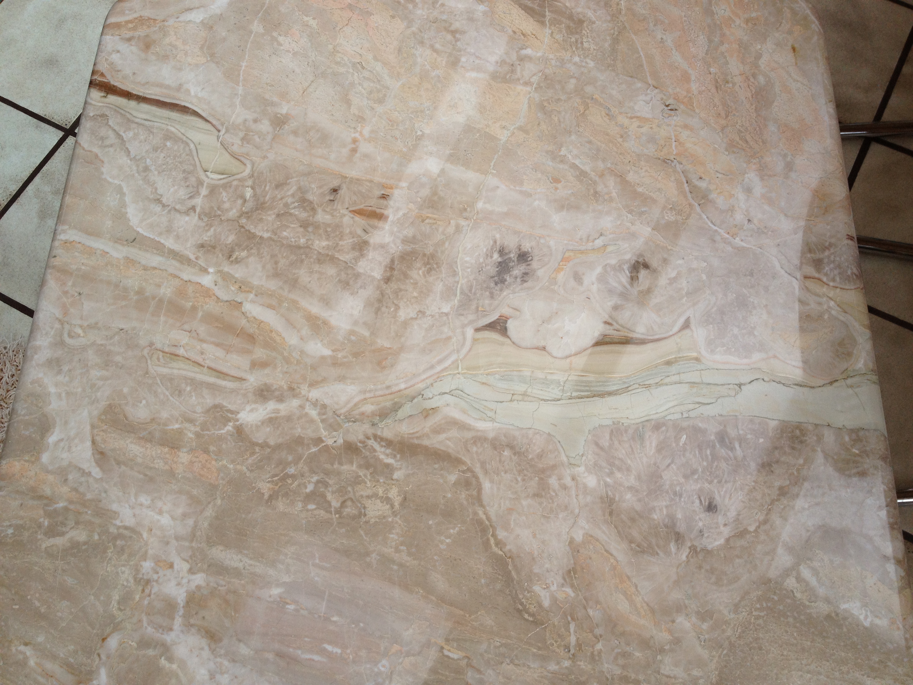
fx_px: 923
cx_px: 456
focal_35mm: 35
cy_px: 342
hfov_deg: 52.6
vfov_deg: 40.7
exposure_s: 1/552
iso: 64
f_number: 2.4
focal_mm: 4.28
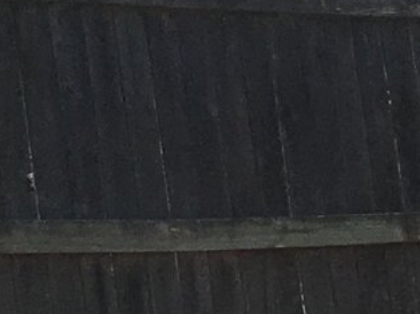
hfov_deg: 7.0
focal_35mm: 231
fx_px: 2801
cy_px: 615
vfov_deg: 6.3
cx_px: 1560
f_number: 2.2
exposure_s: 1/2079
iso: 25
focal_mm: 4.15
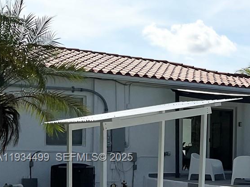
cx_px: 352
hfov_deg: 20.8
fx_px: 599
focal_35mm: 83
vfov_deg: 17.6
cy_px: 158
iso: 20
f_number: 1.8
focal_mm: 3
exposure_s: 1/5263
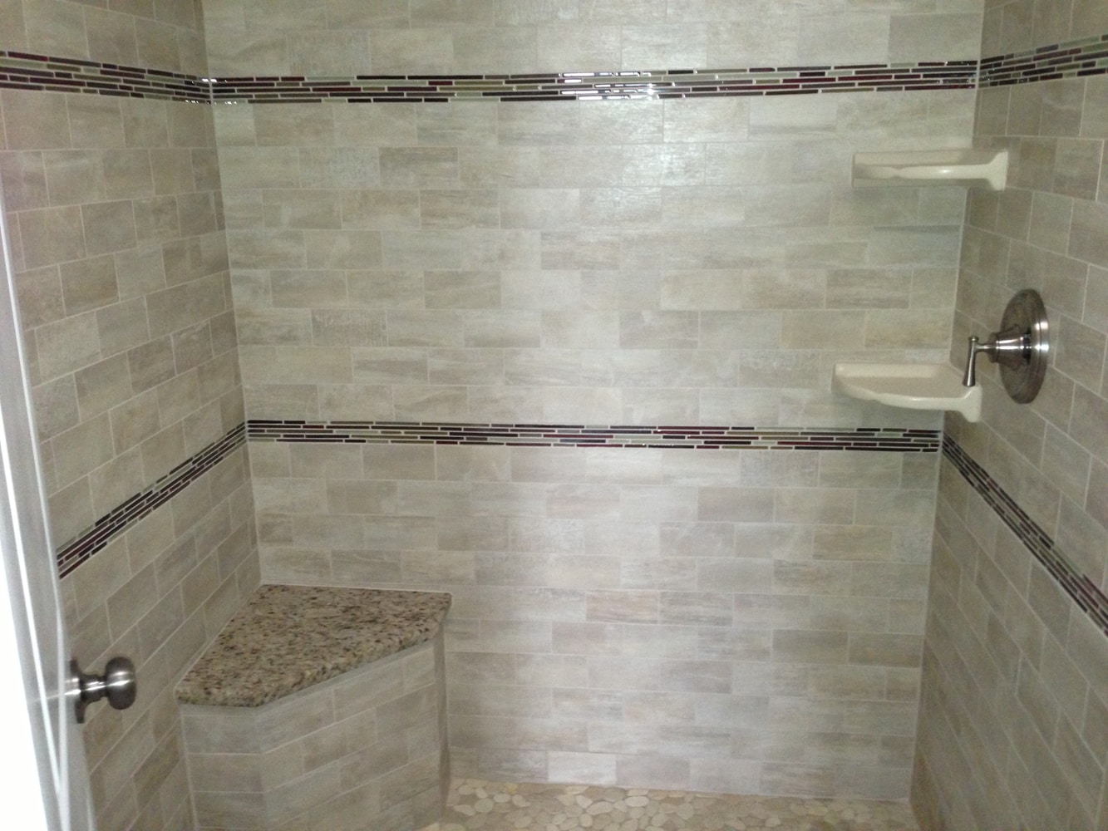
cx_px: 554
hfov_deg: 55.3
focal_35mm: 33
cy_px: 416
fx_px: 1056
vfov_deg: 43.0
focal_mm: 4.13
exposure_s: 1/17
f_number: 2.4
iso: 200
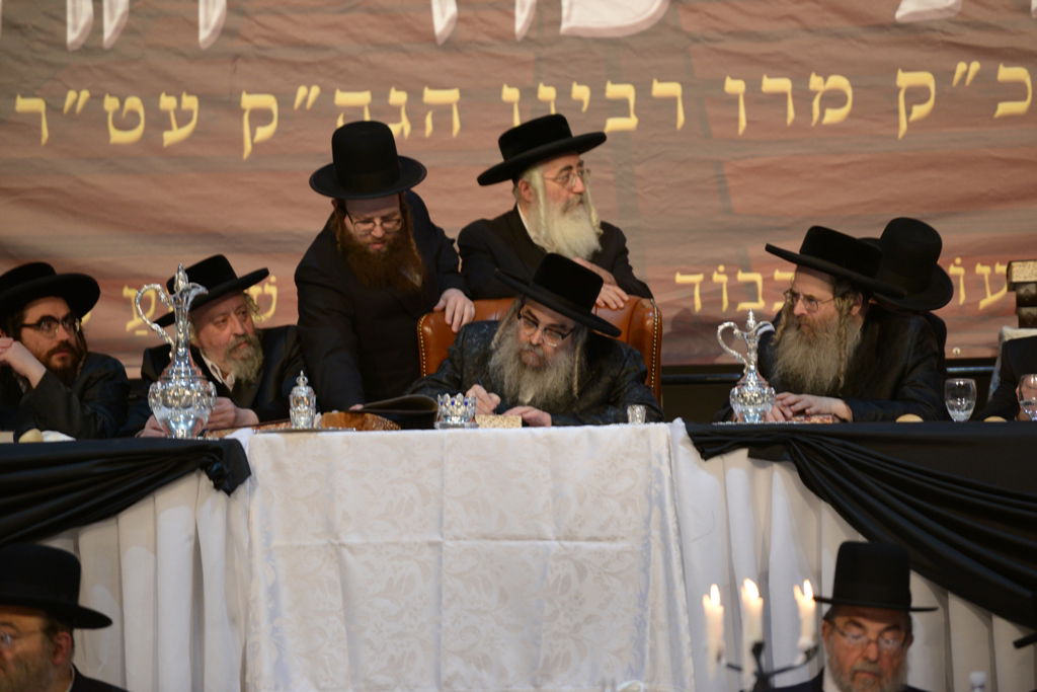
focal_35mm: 200
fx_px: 5762
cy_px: 346
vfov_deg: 6.9
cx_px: 518
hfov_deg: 10.3
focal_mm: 200
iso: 1250
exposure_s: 1/100
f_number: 2.8
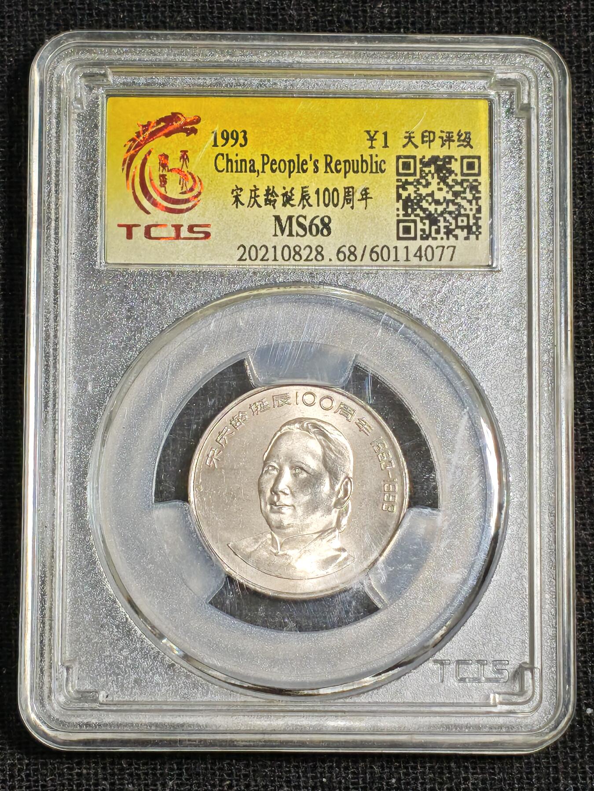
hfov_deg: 12.3
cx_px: 297
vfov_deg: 16.4
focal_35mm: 120
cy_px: 396
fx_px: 2746
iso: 50
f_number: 1.5
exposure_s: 1/912
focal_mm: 4.94
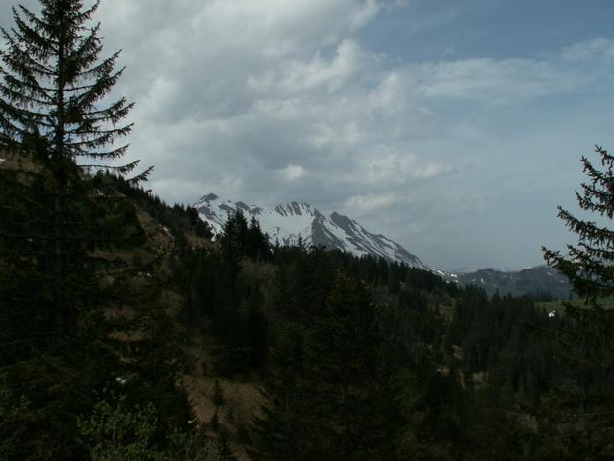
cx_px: 311
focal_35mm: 36
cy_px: 225
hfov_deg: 51.3
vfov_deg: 39.7
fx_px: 639
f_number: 4.5
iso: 50
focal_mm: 5.86
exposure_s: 1/800
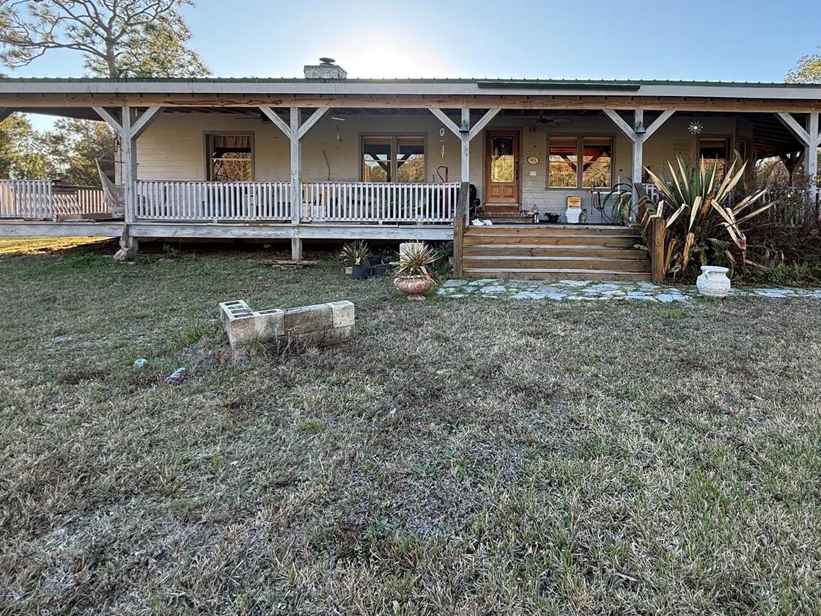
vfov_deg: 65.1
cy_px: 233
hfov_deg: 80.6
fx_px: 474
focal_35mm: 20
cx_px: 498
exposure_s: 1/159
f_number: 2.2
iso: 50
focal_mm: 2.22
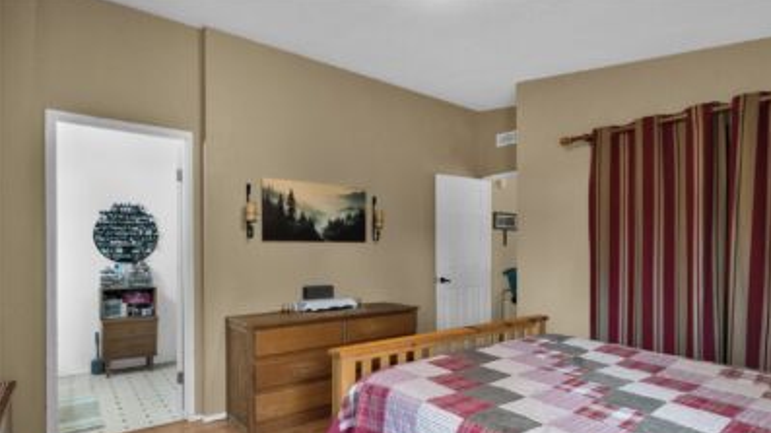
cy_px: 251
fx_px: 388
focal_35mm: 19
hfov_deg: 89.6
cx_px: 386
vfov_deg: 58.0
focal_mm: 12
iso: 1250
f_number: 8
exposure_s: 1/10
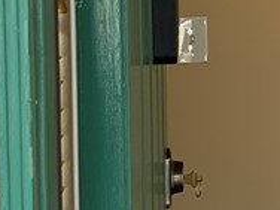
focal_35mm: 158
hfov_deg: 11.5
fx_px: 1278
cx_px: 520
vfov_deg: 9.3
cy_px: -37
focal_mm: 3
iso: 25
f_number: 1.8
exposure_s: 1/122
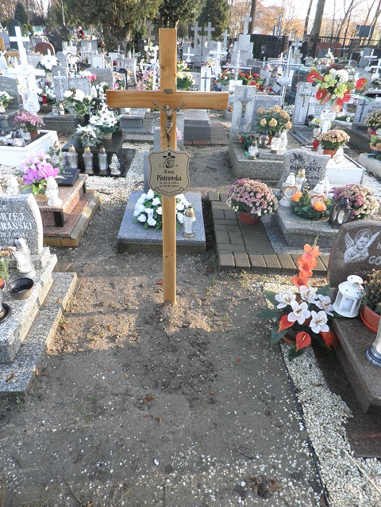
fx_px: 352
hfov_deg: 56.8
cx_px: 190
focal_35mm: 24
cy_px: 254
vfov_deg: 71.6
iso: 64
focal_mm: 4.3
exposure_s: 1/80
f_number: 3.3
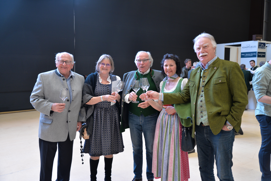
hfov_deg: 58.7
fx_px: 241
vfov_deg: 41.1
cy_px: 90
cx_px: 136
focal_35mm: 32
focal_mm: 32
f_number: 4
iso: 900
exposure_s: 1/30
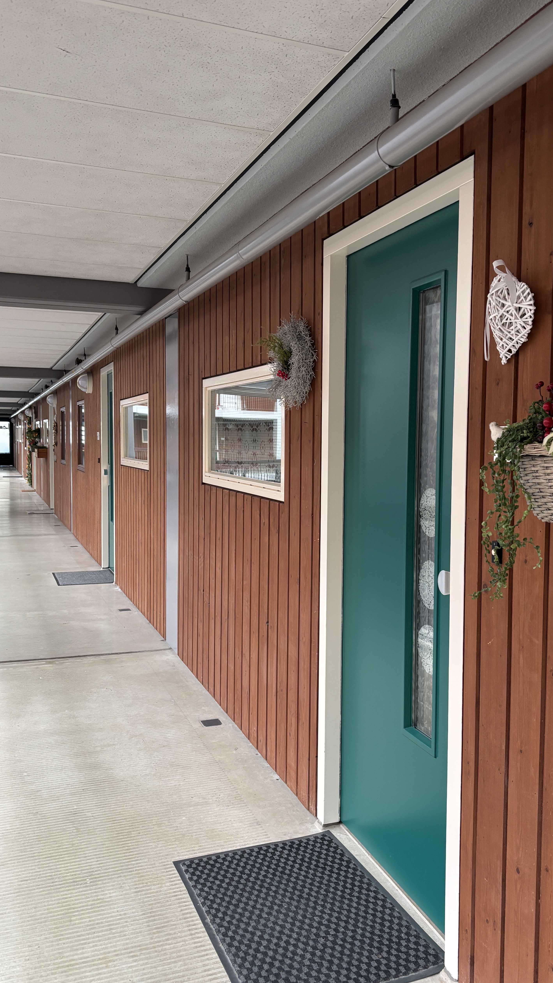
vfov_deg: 61.0
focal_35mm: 32
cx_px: 336
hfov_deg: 36.5
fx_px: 834
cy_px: 488
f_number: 1.6
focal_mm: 5.96
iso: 125
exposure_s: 1/78
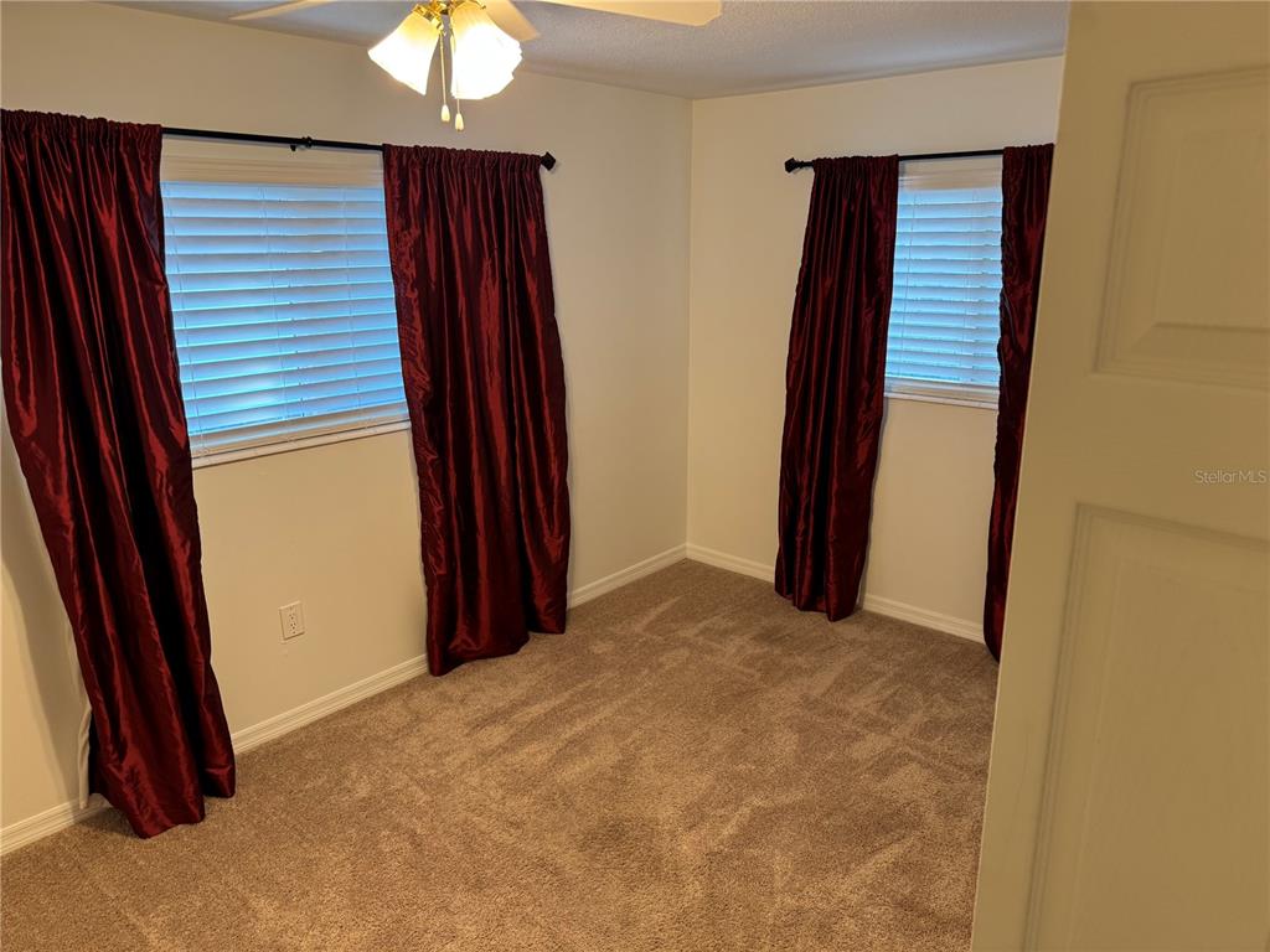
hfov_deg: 71.6
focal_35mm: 24
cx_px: 635
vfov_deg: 56.8
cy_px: 476
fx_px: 881
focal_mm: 6.76
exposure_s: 1/60
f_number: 1.78
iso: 160
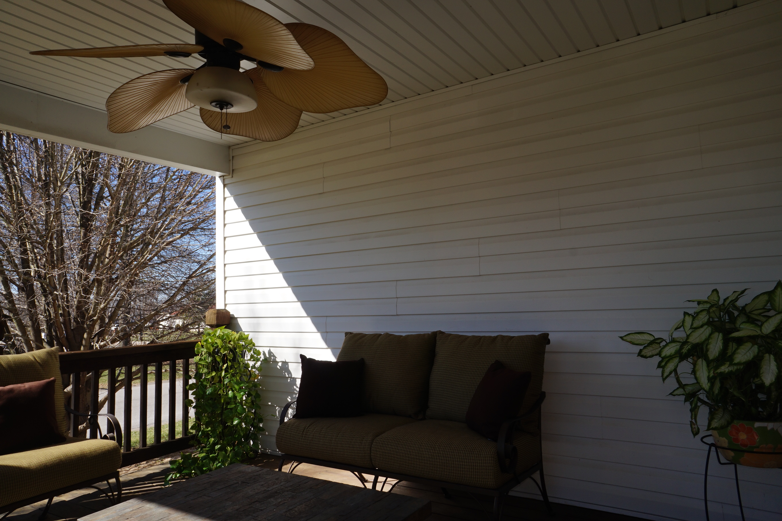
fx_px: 521
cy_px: 260
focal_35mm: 24
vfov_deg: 53.1
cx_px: 391
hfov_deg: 73.7
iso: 100
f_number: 11
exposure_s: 1/60
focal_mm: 16
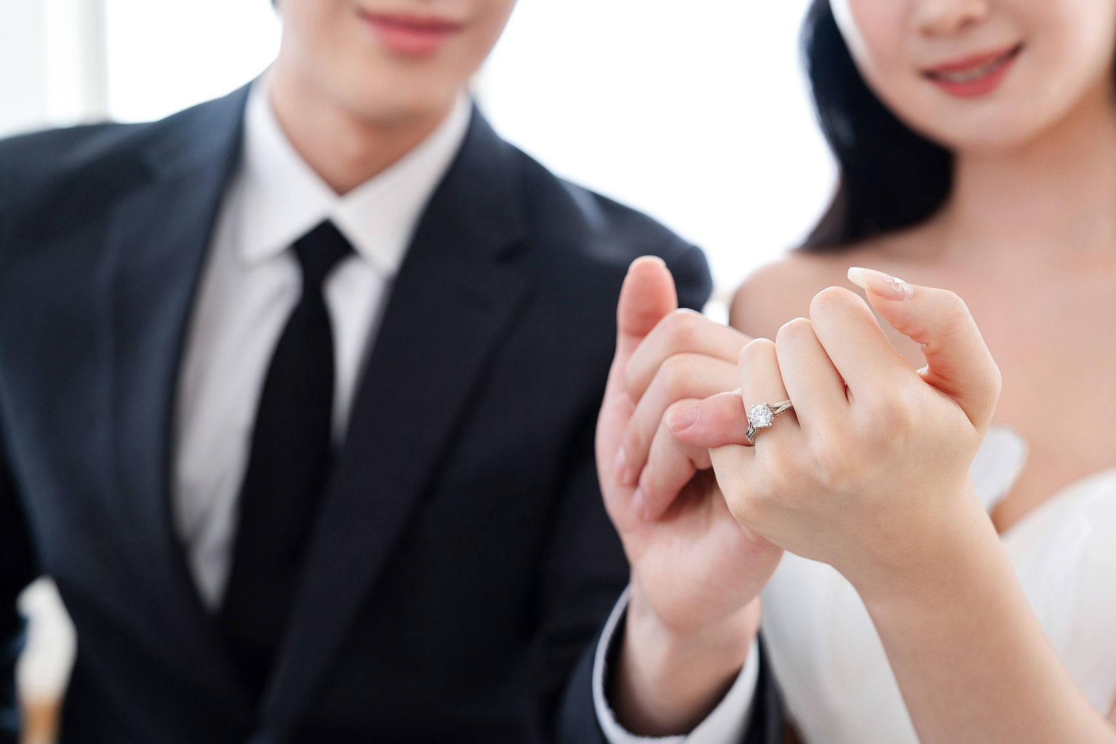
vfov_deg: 29.9
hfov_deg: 43.6
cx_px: 558
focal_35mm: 45
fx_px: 1395
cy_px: 372
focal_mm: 45
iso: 400
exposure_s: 1/320
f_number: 3.5
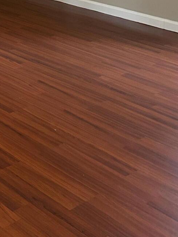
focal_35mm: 80
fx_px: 548
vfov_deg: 23.2
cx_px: -33
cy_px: -11
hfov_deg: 17.6
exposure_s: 1/40
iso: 400
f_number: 1.5
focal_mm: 5.7
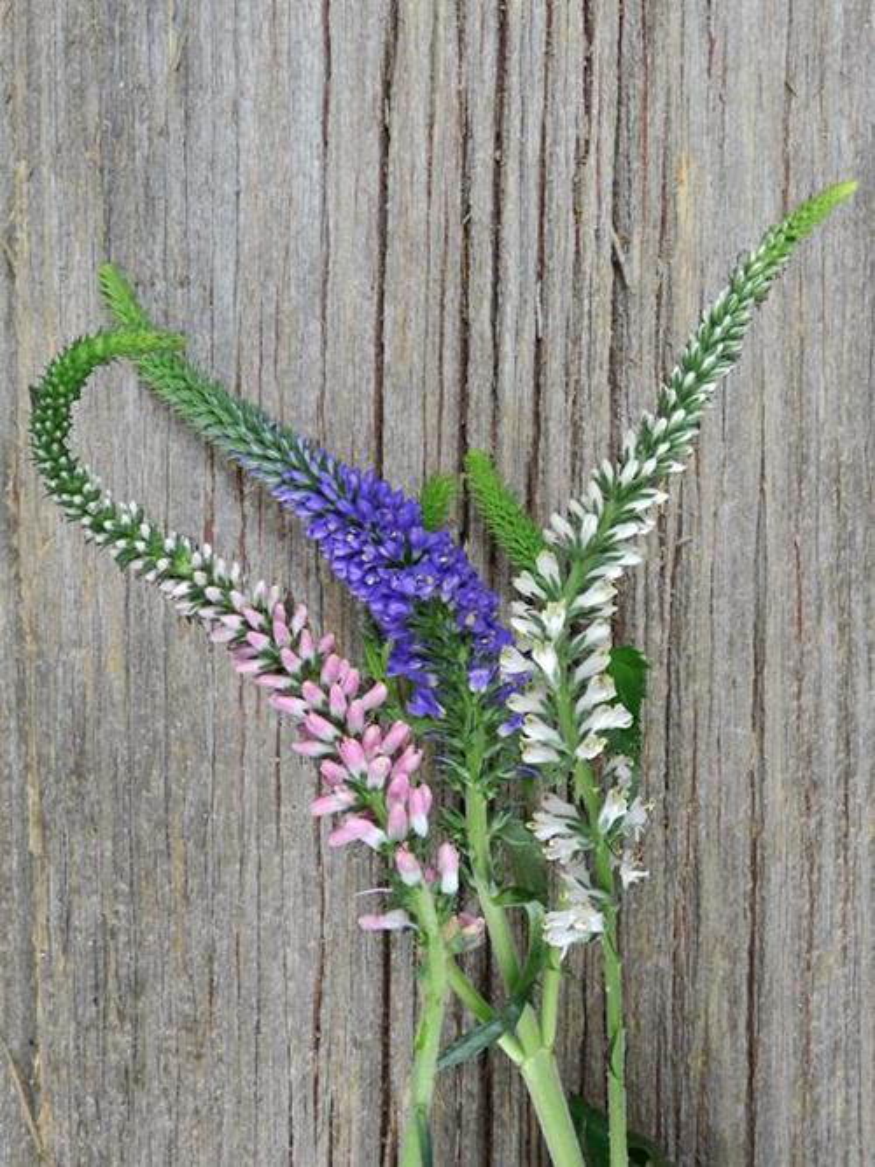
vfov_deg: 32.2
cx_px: 438
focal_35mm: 60
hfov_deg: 24.4
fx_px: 2023
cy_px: 584
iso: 400
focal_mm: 10.7
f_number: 4.6
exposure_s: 1/10
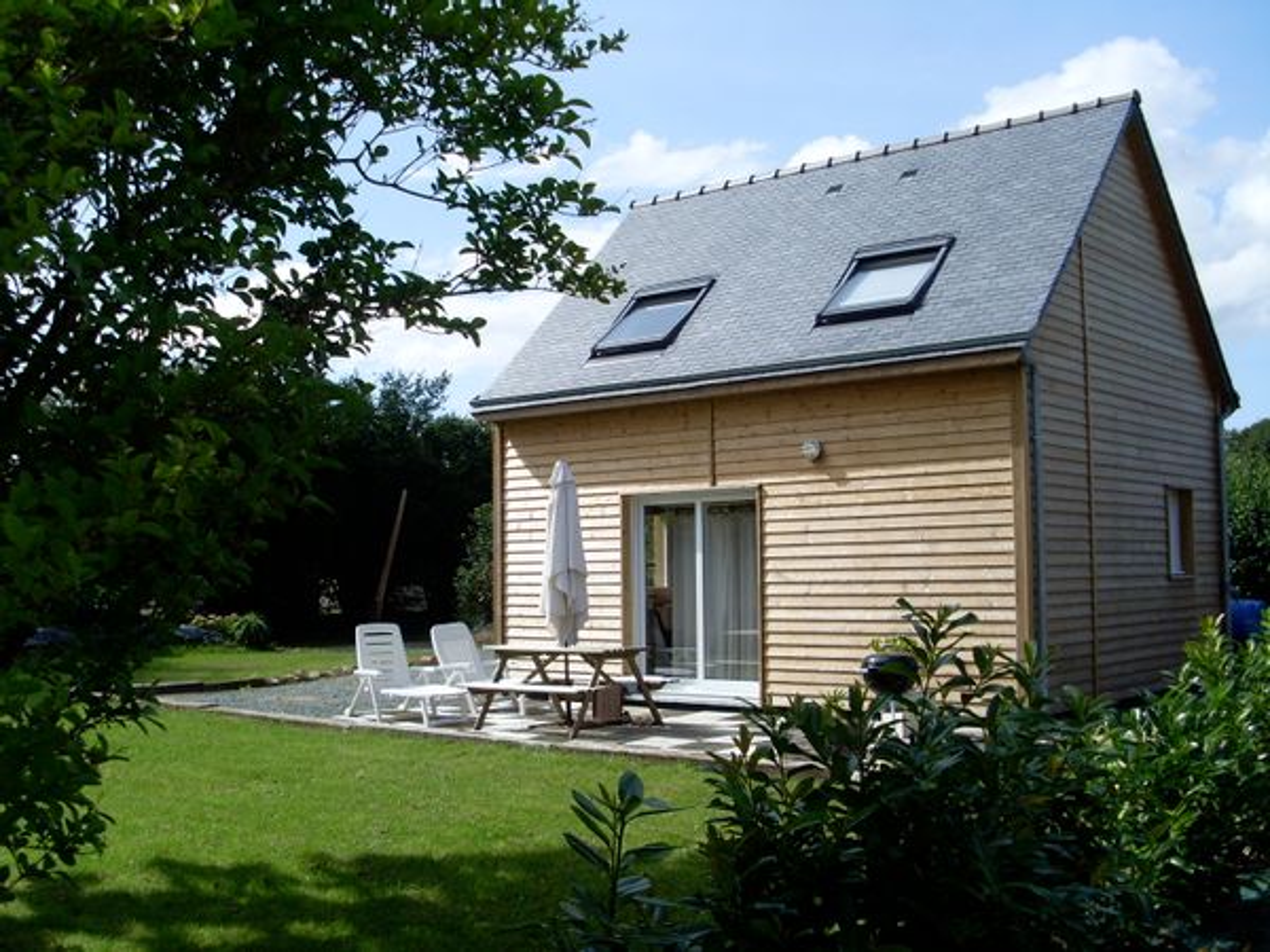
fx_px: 1394
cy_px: 476
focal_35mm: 38
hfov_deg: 49.0
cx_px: 635
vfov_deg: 37.7
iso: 80
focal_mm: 6.3
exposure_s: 1/250
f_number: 7.7
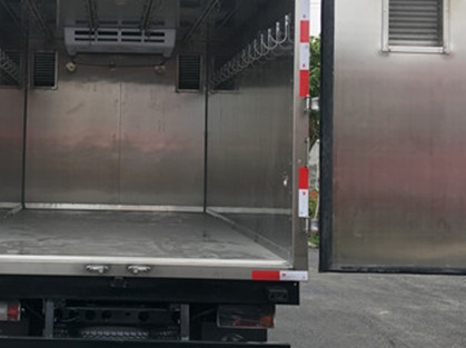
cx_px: 108
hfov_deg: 31.6
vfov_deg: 24.3
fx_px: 807
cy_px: 126
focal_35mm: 60
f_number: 2.2
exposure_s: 1/267
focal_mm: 4.15
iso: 25
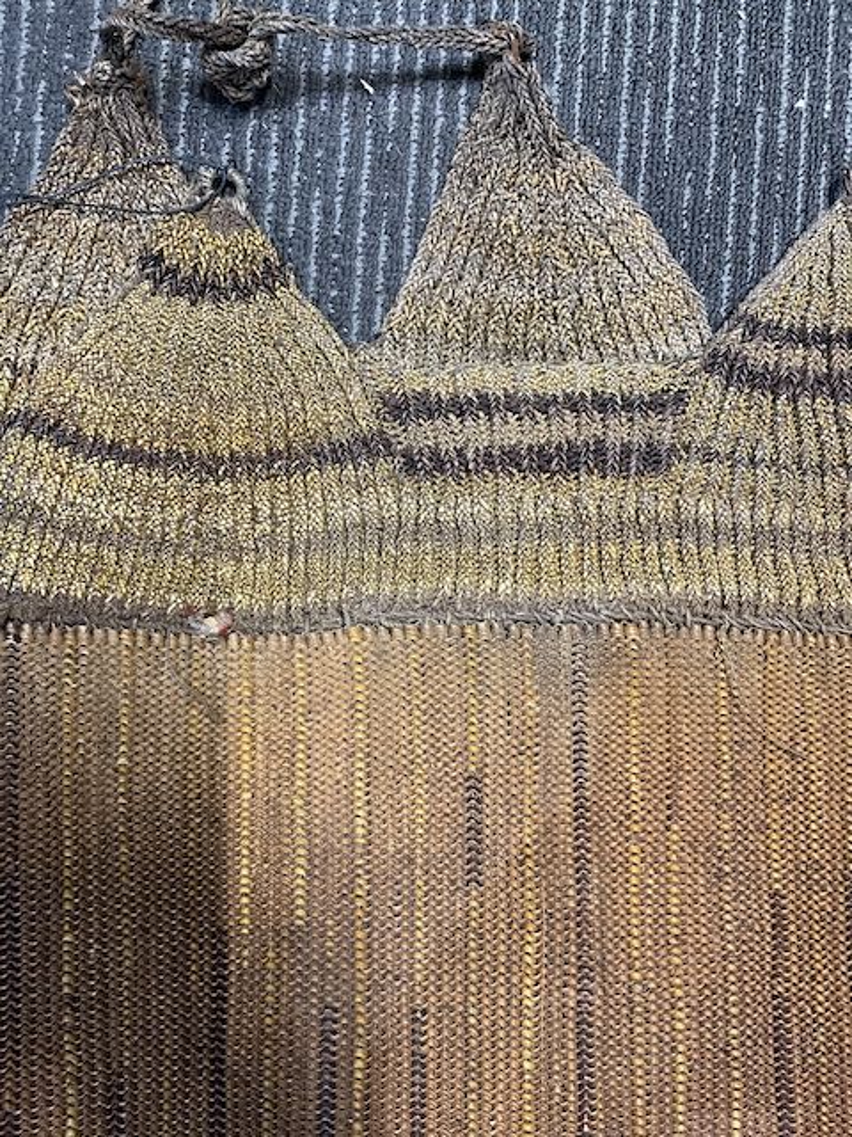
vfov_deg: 67.3
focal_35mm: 26
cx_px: 426
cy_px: 568
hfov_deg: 53.1
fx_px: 853
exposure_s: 1/50
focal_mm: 4.2
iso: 400
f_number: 1.6
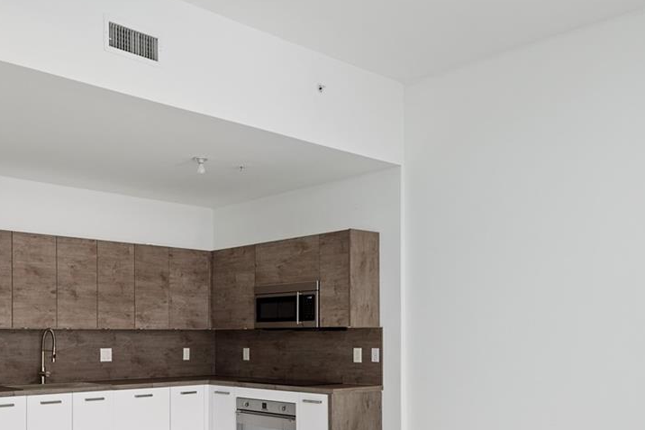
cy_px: 324
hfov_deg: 48.9
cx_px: 168
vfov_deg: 34.3
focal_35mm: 38
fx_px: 681
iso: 250
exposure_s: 1/60
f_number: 8
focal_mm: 17
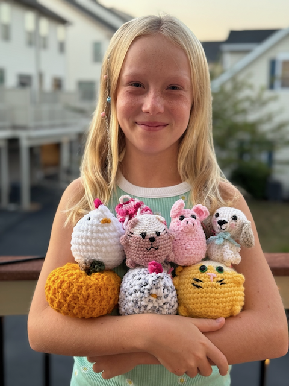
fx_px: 534
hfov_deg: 30.3
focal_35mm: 48
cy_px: 193
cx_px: 144
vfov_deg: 39.7
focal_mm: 6.76
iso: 125
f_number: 1.78
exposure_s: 1/60
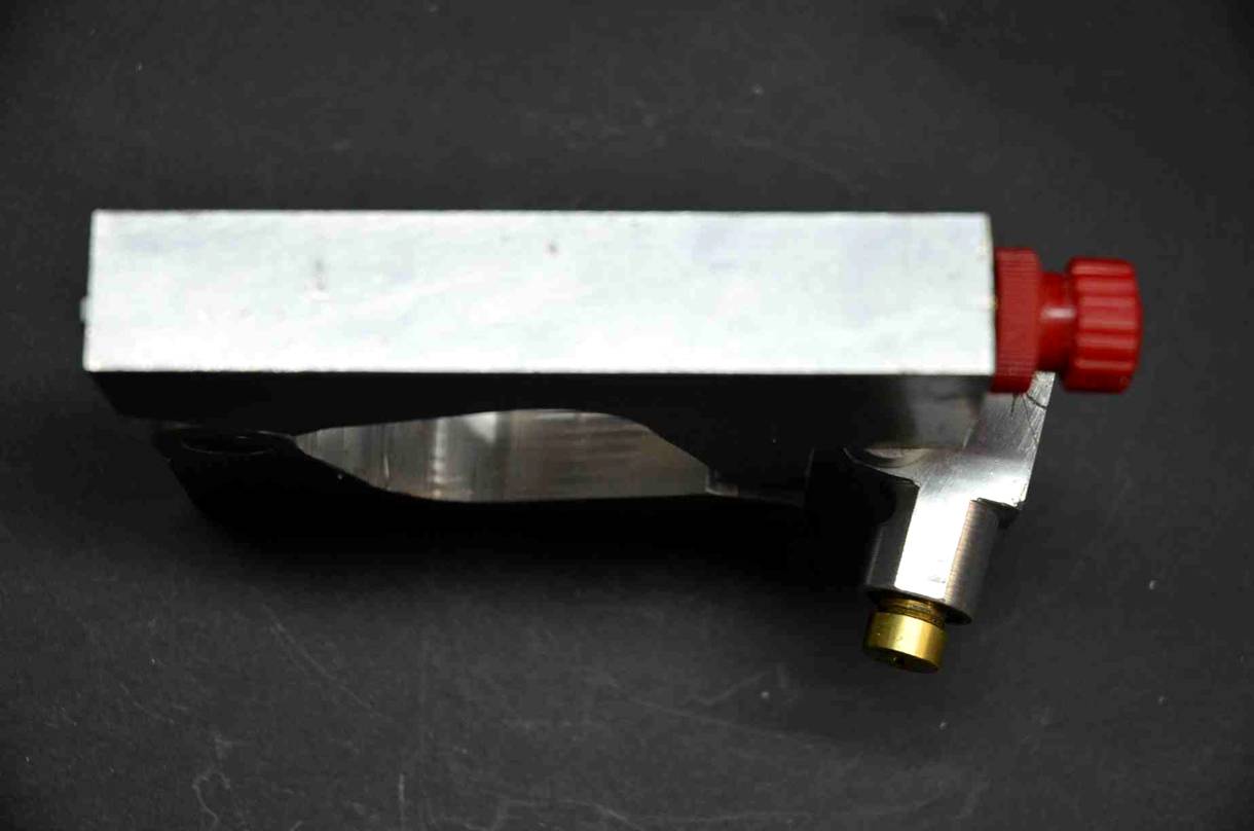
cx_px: 627
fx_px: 3650
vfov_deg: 13.0
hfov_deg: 19.5
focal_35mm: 105
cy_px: 416
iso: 800
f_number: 4.5
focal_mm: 70
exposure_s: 1/125
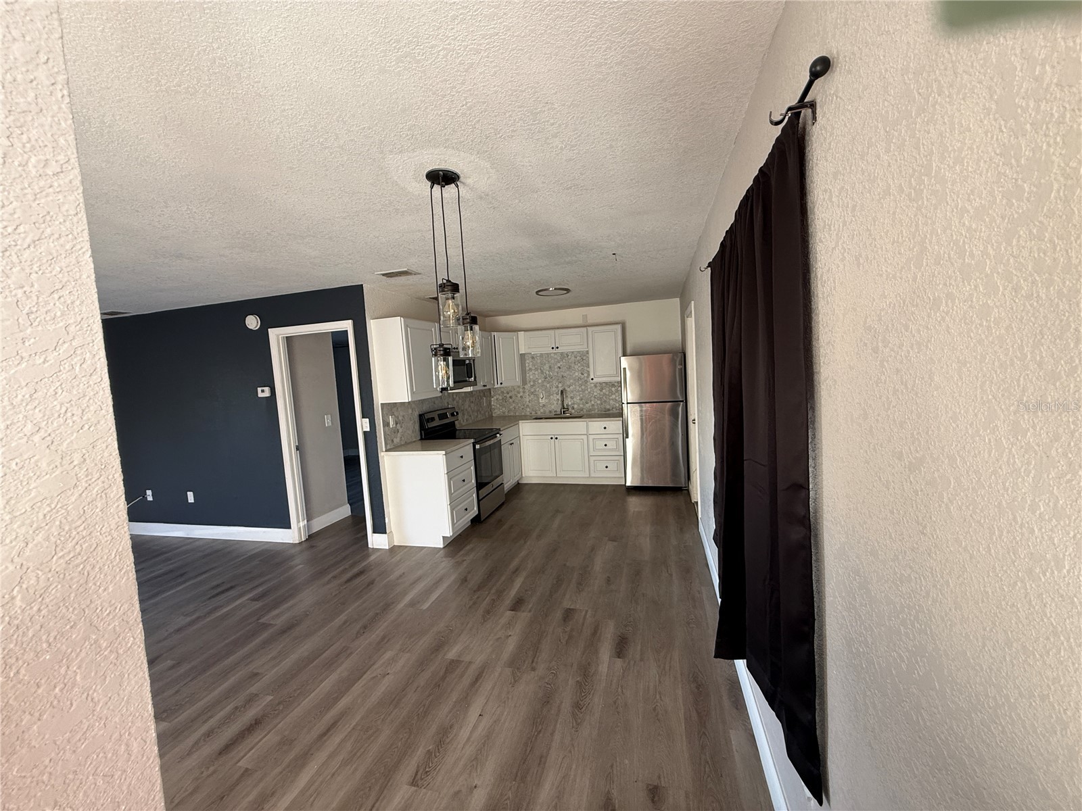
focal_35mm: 14
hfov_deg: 102.1
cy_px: 406
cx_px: 541
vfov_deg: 85.7
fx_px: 438
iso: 160
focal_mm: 2.22
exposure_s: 1/99
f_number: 2.2
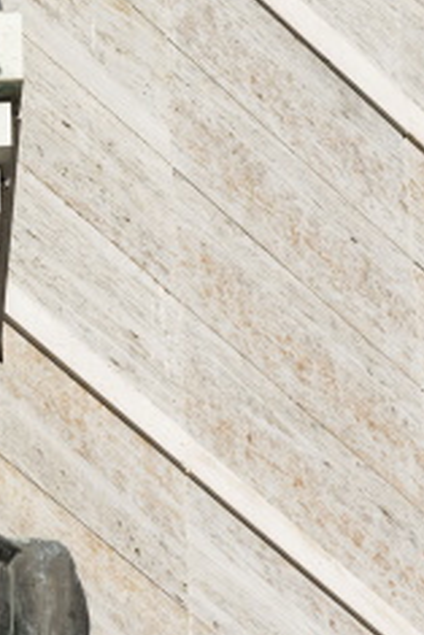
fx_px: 11148
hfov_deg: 2.2
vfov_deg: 3.2
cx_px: -167
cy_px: -1131
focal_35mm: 632
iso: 100
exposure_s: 1/200
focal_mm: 110
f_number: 9
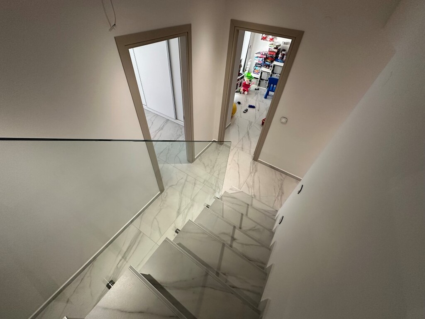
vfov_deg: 85.7
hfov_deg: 102.1
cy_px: 160
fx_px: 172
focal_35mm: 14
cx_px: 212
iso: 200
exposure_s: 1/100
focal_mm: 2.22
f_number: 2.2
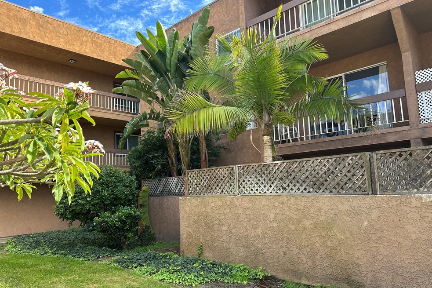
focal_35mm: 26
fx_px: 312
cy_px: 153
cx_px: 221
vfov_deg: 49.5
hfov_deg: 69.4
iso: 80
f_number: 1.78
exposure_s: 1/680
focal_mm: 6.86
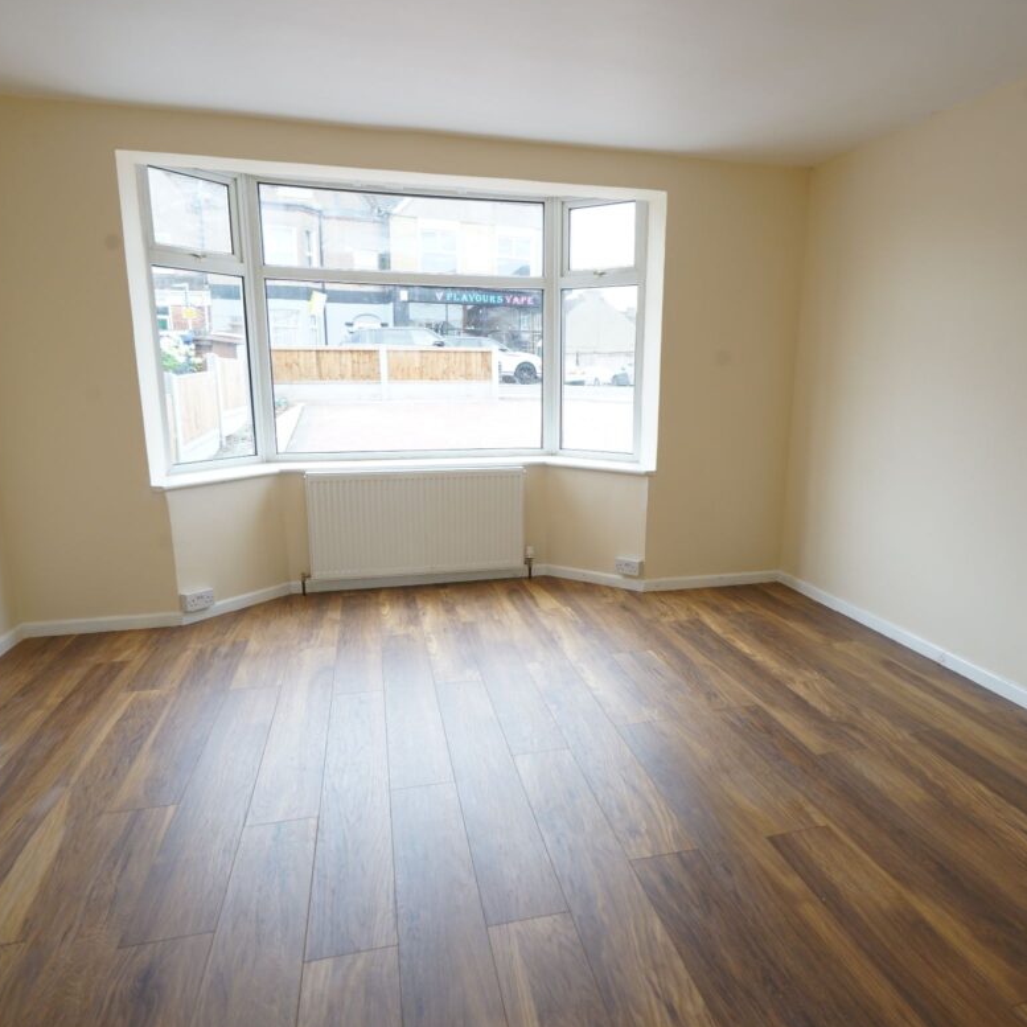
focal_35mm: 21
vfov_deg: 72.1
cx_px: 562
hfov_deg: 72.0
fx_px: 705
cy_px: 512
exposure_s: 1/20
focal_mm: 16
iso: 400
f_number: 8
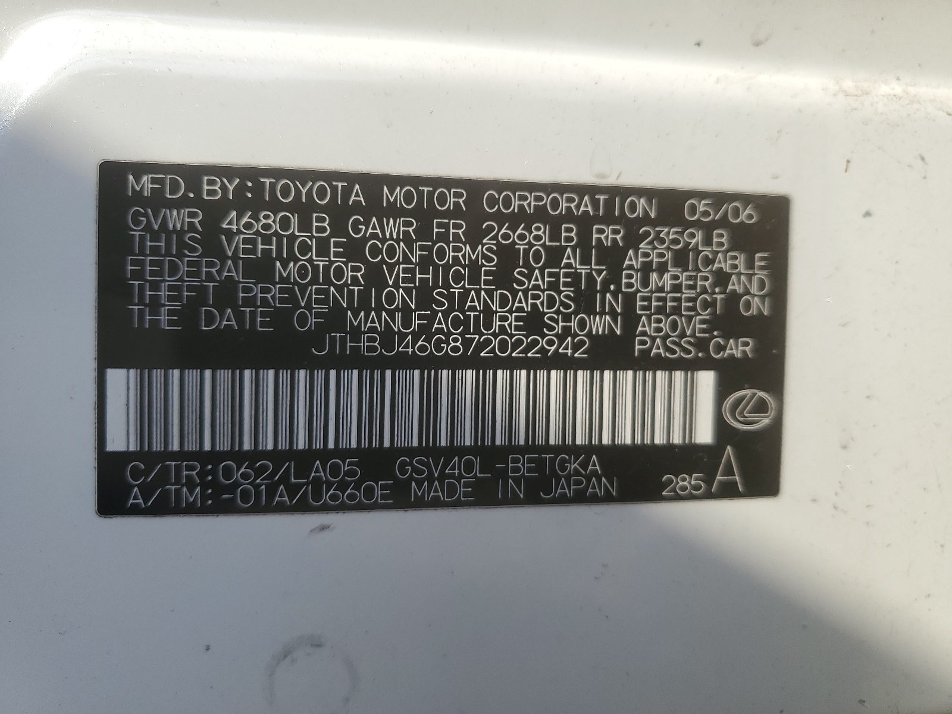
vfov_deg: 53.1
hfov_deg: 67.3
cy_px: 357
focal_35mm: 26
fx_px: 715
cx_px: 476
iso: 50
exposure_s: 1/1429
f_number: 1.5
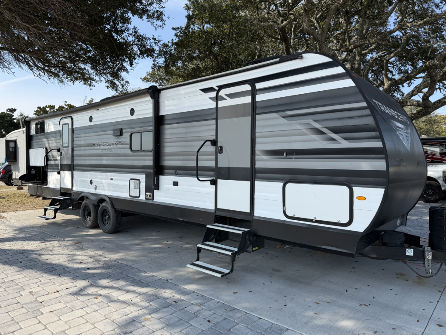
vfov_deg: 56.8
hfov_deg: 71.6
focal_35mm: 24
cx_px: 223
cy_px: 168
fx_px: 309
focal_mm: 6.76
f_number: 1.78
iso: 80
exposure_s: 1/3425
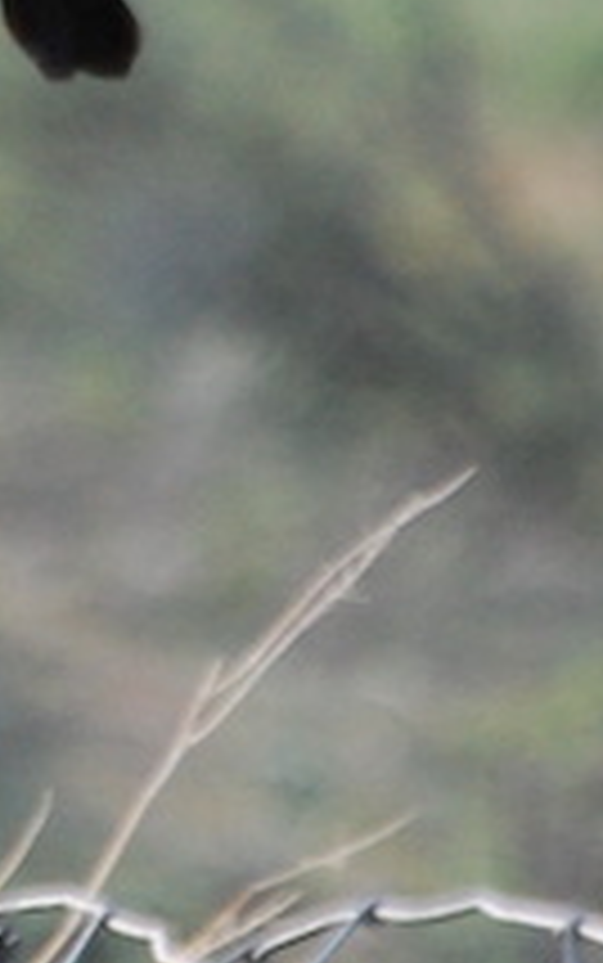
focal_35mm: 1628
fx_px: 42749
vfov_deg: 1.3
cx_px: -130
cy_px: -317
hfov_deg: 0.8
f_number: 5.6
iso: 640
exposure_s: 1/500
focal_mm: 200
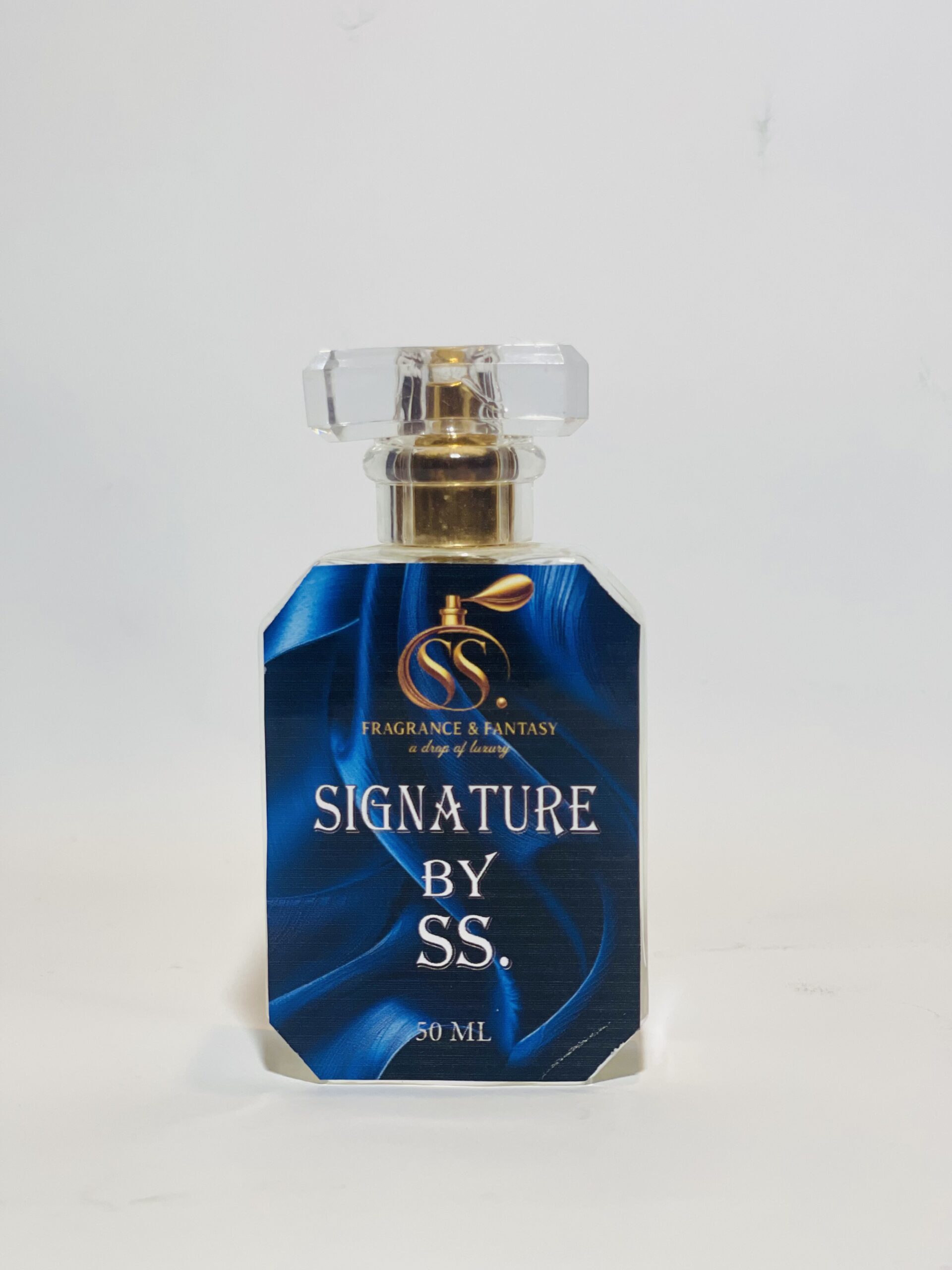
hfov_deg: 22.9
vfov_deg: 30.3
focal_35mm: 64
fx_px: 2347
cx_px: 476
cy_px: 635
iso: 160
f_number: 2.2
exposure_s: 1/50
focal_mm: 7.5
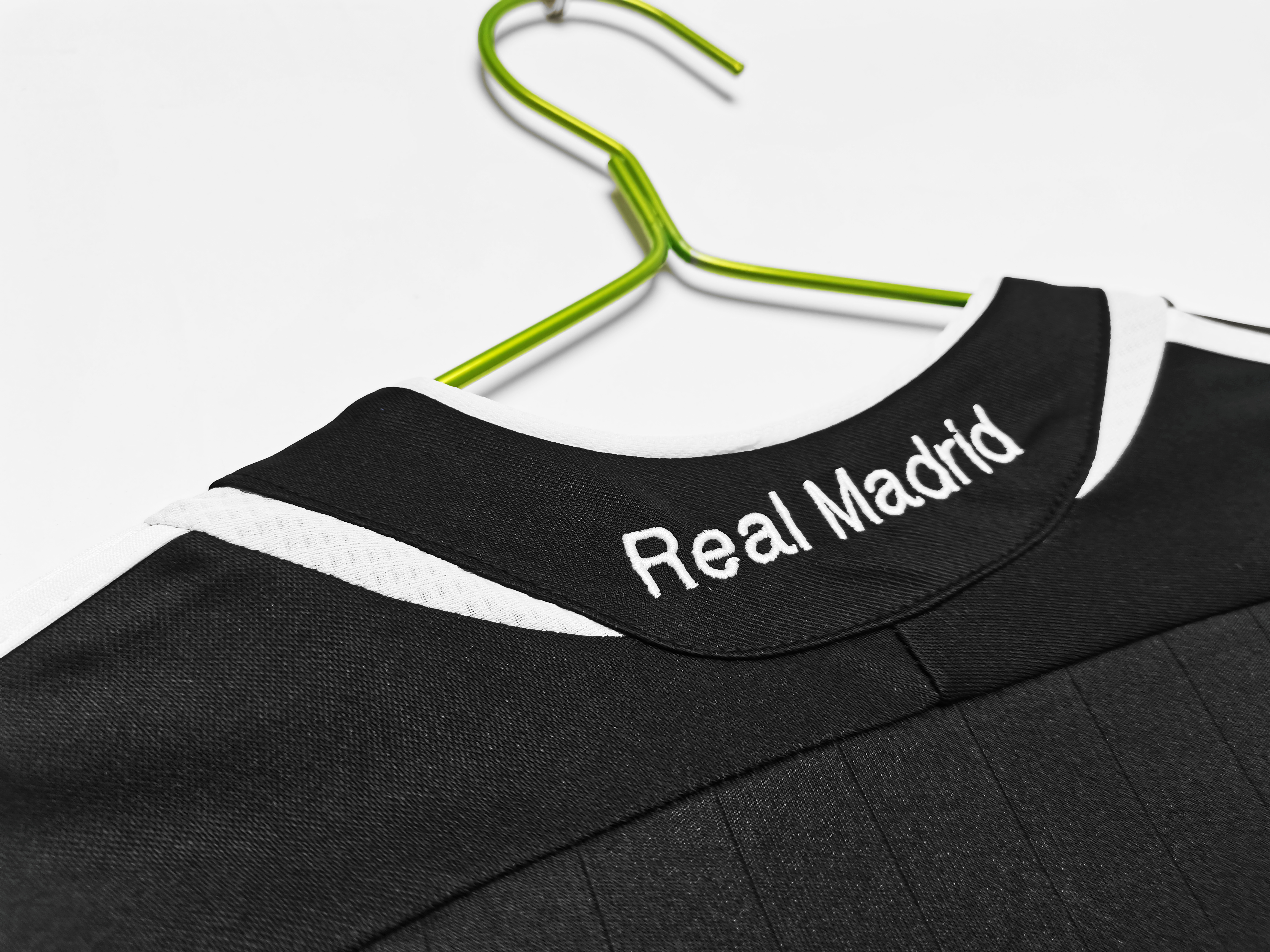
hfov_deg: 67.3
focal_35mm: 26
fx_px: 954
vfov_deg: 53.1
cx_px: 635
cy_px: 476
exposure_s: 1/99.9
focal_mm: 5.58
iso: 64
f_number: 1.8
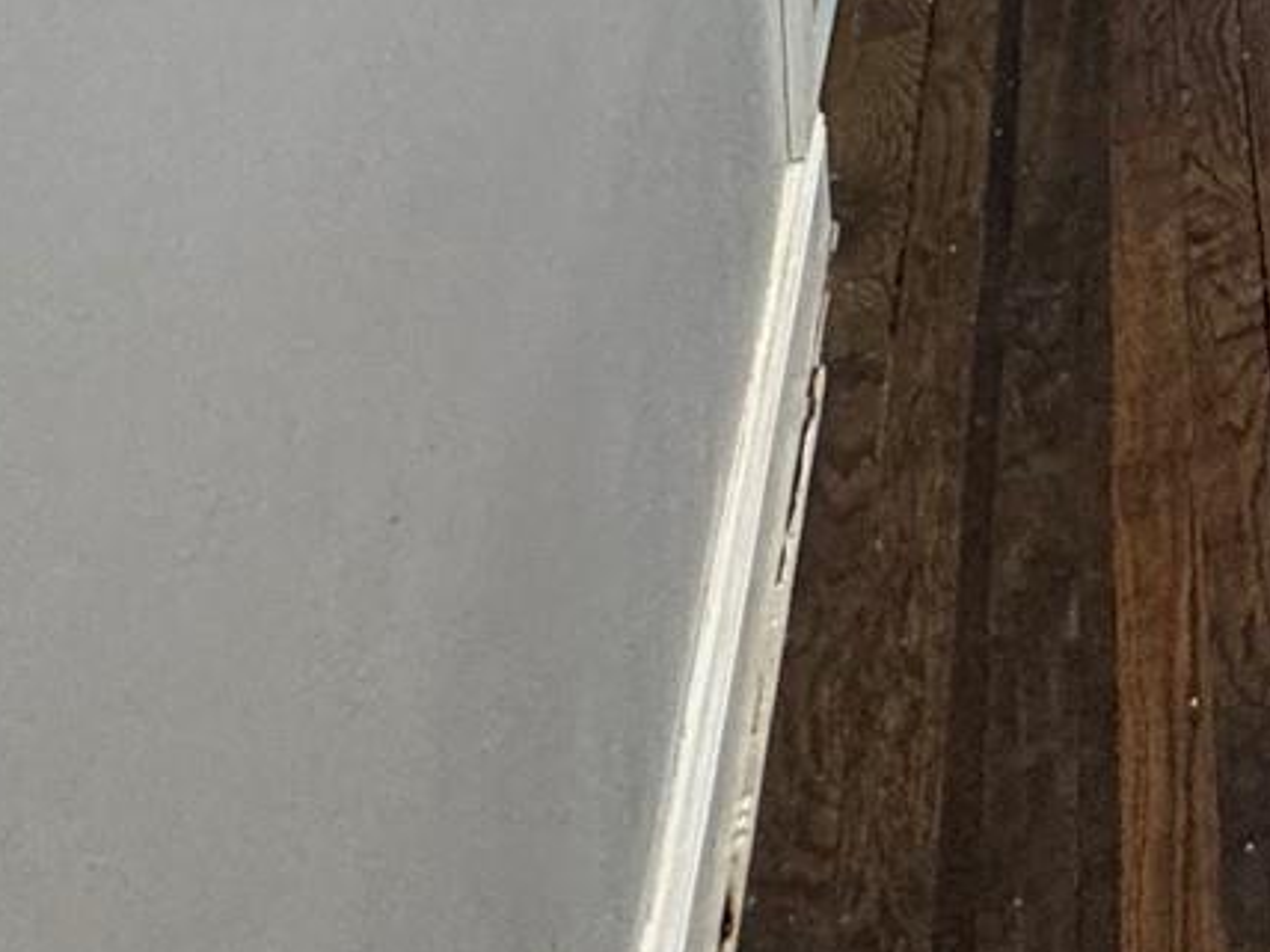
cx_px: 2712
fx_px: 2458
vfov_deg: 15.0
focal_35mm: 67
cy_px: -1240
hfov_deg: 17.4
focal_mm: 2.22
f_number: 2.2
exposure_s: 1/60
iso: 160
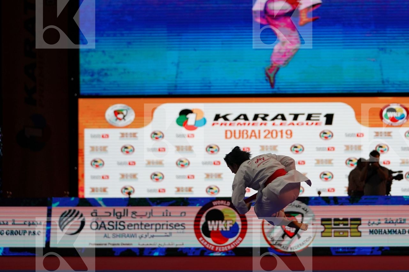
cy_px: 133
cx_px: 282
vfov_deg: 9.7
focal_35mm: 141
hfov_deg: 14.5
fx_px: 1602
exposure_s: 1/1000
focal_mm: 100
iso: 1250
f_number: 2.8
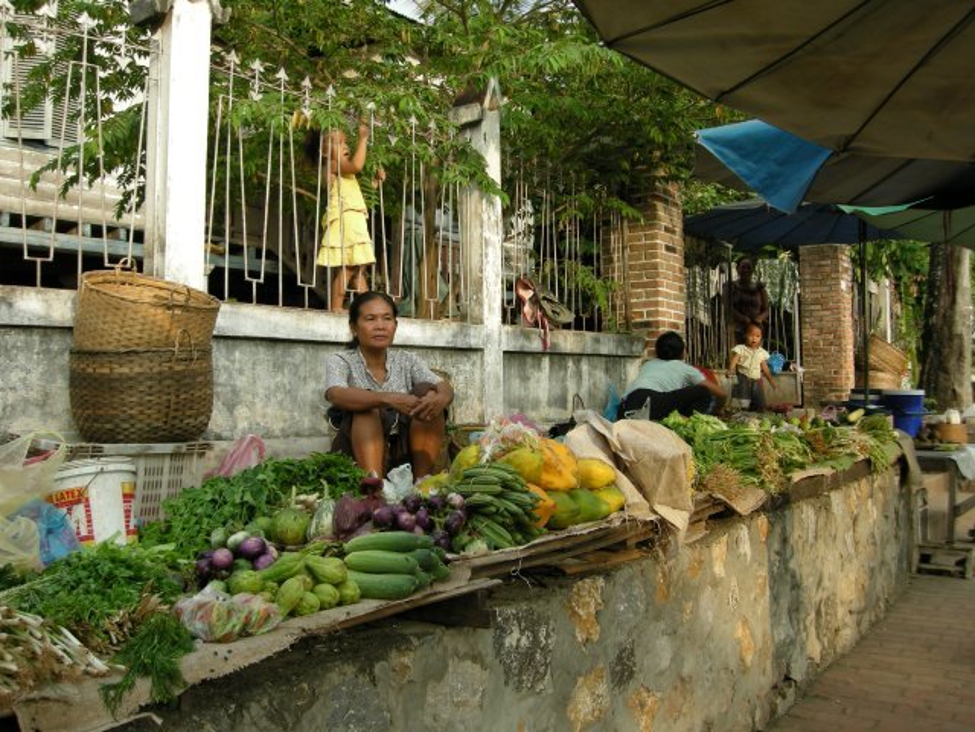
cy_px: 366
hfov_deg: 51.4
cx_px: 488
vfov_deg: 39.7
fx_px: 1014
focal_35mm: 36
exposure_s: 1/134
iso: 64
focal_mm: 7.5
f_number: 3.8
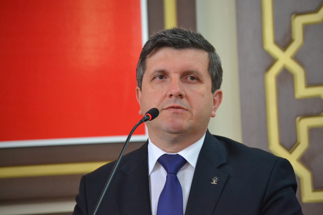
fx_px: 1682
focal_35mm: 188
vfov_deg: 7.3
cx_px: 162
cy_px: 108
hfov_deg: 11.0
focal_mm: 125
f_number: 4.8
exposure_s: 1/100
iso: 3200
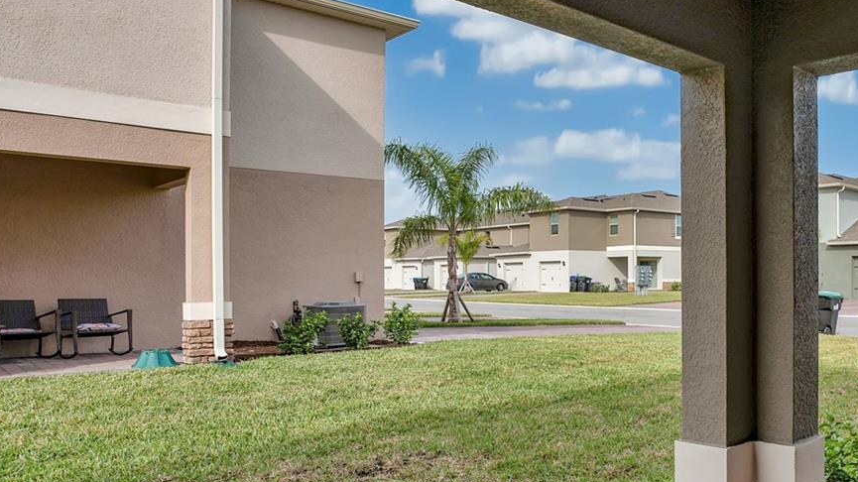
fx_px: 705
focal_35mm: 31
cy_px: 285
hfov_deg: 58.9
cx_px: 656
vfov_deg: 37.6
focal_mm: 16
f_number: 5
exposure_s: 1/250
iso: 100
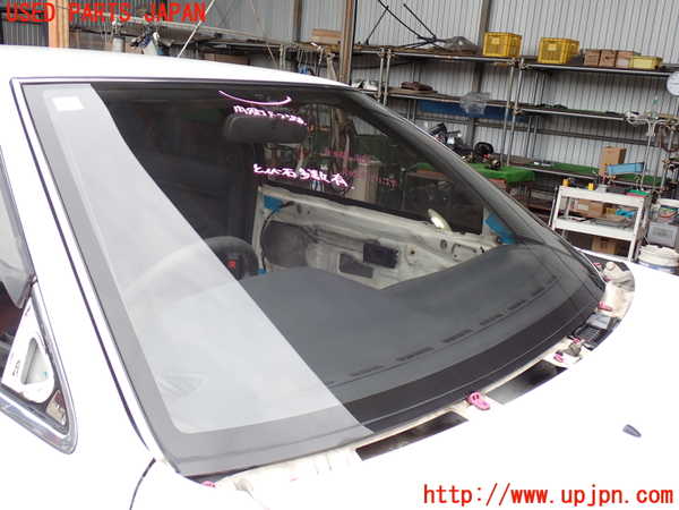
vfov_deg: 39.7
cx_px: 340
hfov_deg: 51.4
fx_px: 706
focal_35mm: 36
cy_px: 255
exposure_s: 1/125
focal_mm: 6.37
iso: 100
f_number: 3.5
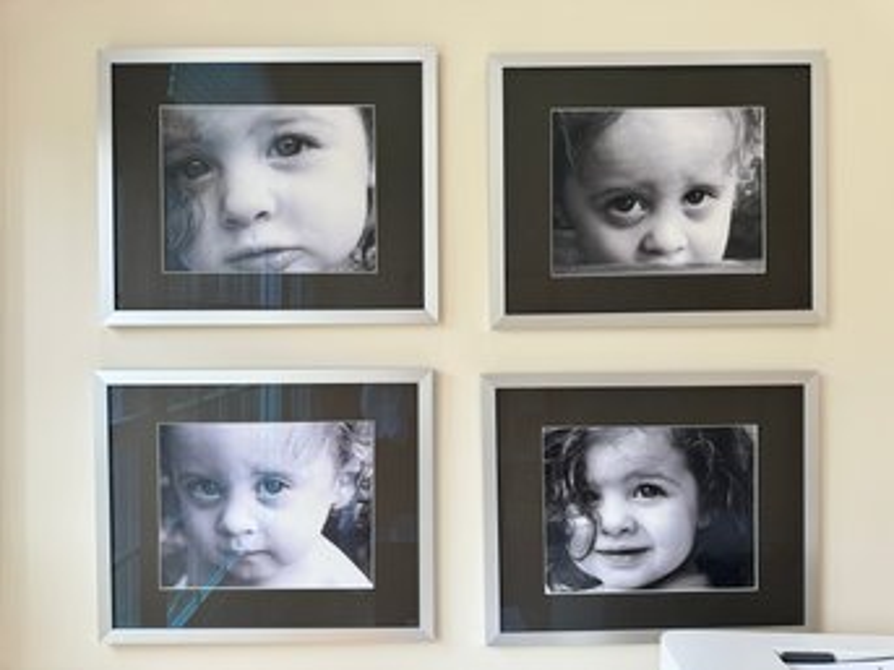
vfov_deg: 56.8
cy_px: 335
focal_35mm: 24
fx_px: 620
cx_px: 447
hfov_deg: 71.6
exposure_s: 1/120
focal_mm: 6.76
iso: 80
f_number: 1.78
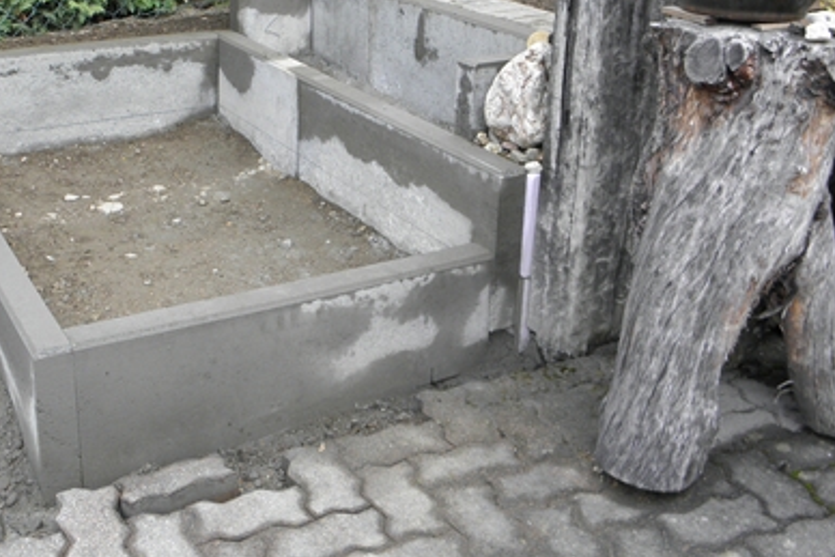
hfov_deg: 43.3
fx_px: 1044
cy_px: 146
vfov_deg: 29.5
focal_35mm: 45
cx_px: 329
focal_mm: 5
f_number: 3.5
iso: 100
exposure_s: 1/125
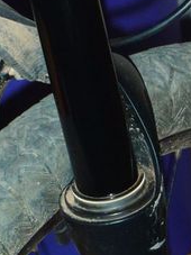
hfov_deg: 6.9
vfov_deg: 9.2
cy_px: 73
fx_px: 1591
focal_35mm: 216
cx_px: 19
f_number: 5.1
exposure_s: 1/100
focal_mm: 18.2
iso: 250
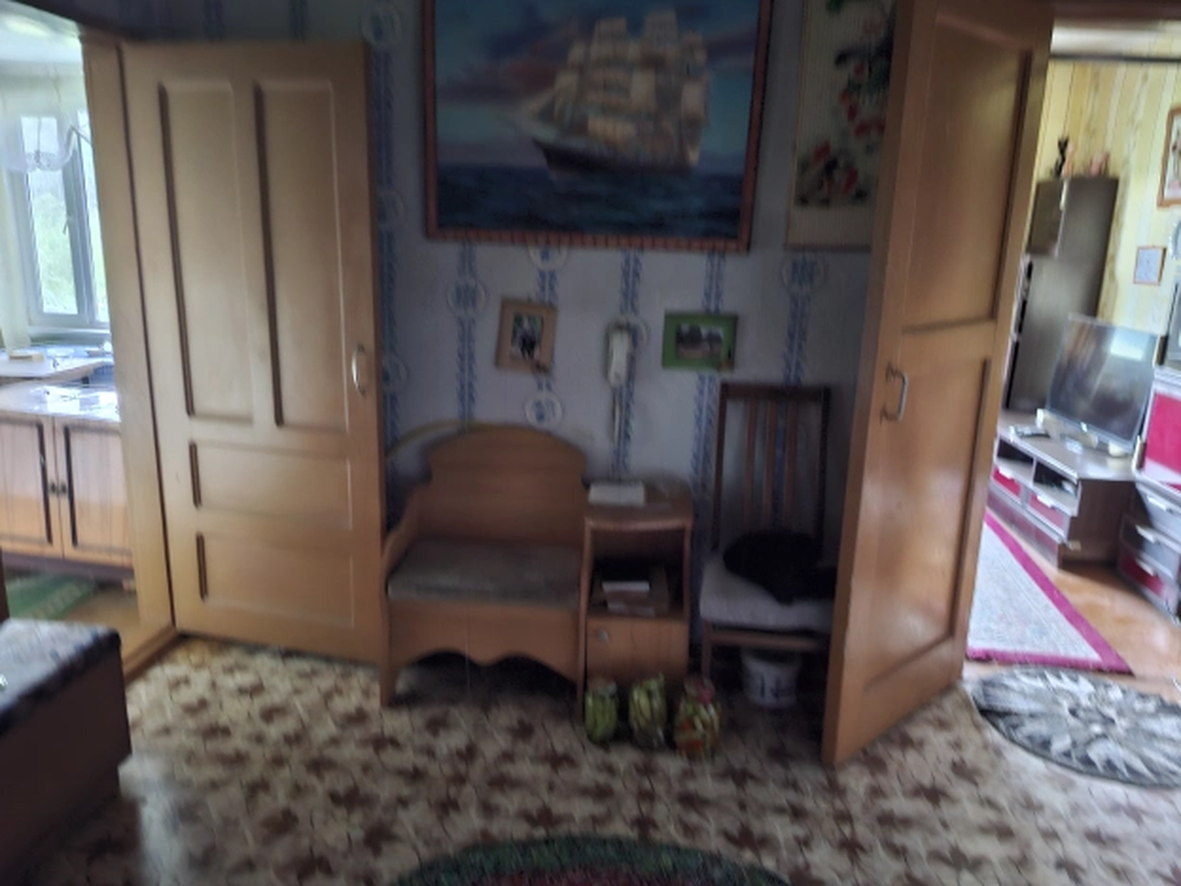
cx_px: 590
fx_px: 785
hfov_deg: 73.9
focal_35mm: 23
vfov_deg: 58.9
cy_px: 443
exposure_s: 1/20
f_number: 1.8
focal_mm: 5.54
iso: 1250
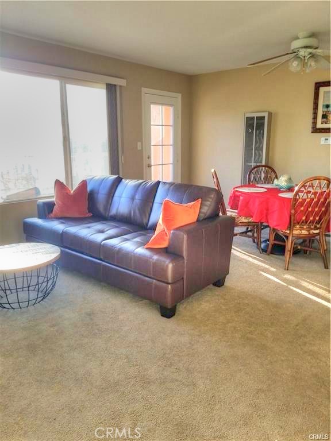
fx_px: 331
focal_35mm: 26
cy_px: 220
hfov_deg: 53.1
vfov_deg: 67.3
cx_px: 166
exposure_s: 1/458
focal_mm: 4.2
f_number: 1.7
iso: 50
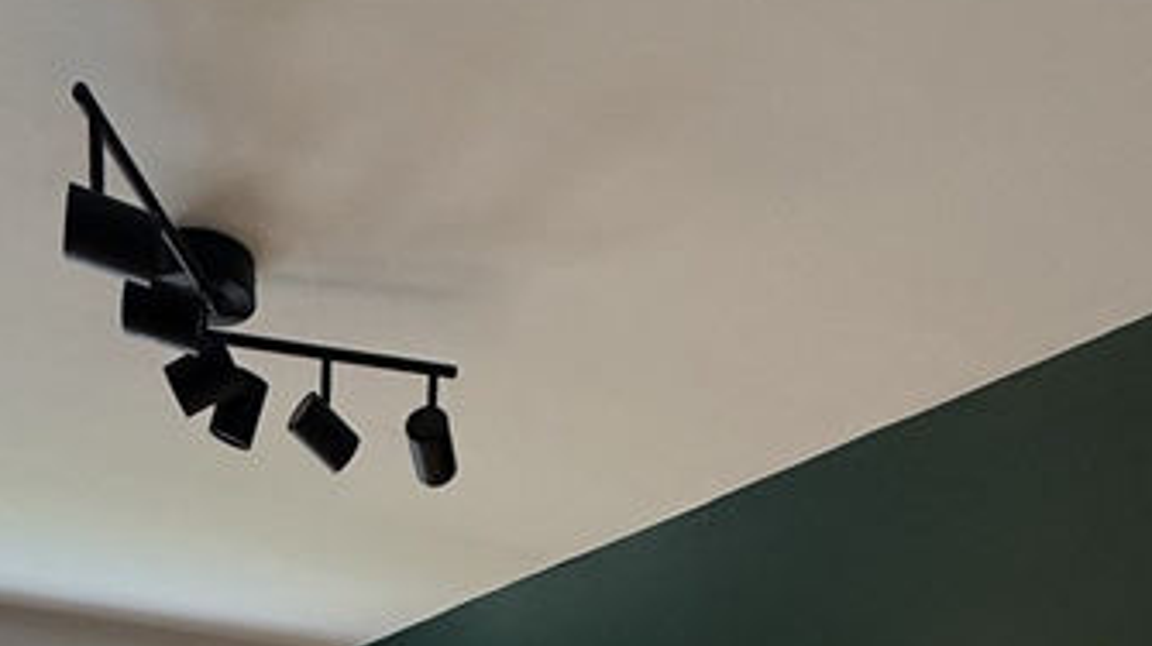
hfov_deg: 56.0
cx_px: 437
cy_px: 1076
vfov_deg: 23.3
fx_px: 1069
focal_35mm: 35
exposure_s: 1/99
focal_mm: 2.22
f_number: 2.2
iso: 250
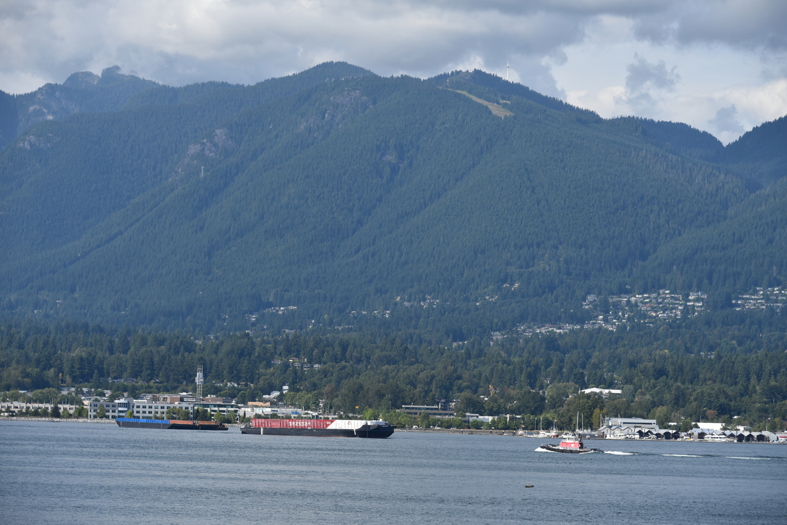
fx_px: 2952
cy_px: 262
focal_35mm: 135
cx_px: 394
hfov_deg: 15.2
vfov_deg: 10.2
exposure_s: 1/320
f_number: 8
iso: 100
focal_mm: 135
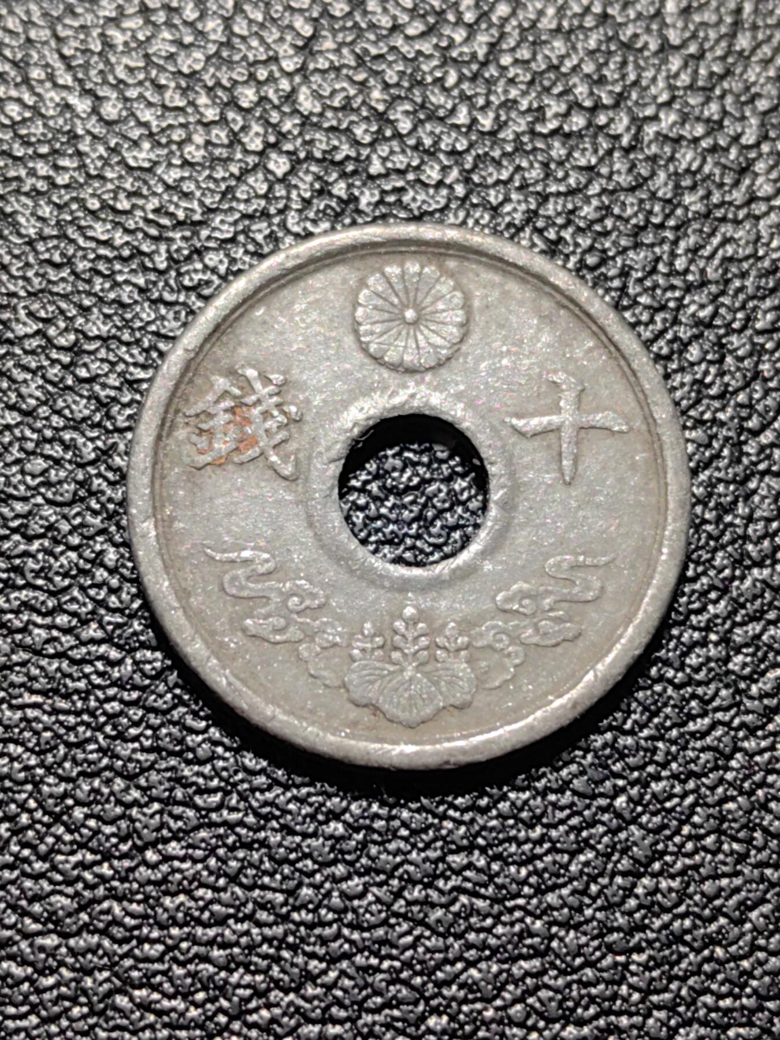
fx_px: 2404
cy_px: 520
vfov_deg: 24.4
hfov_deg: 18.4
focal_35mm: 80
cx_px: 390
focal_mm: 5.75
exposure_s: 1/100
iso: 80
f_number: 2
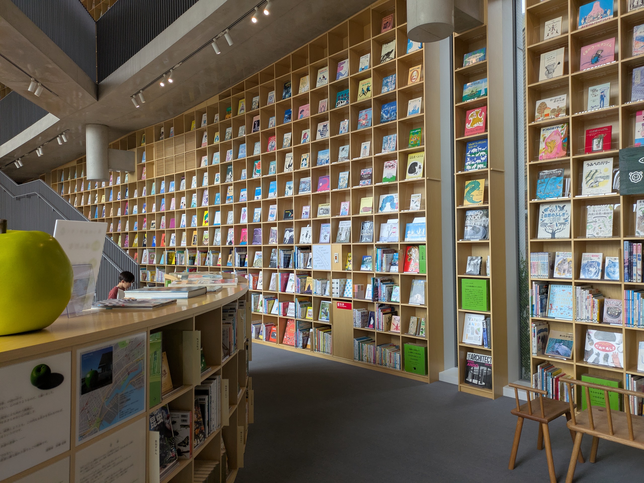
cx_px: 322
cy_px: 242
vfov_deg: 54.9
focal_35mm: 25
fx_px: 465
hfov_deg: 69.4
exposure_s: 1/347
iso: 46
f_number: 1.89
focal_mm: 5.43
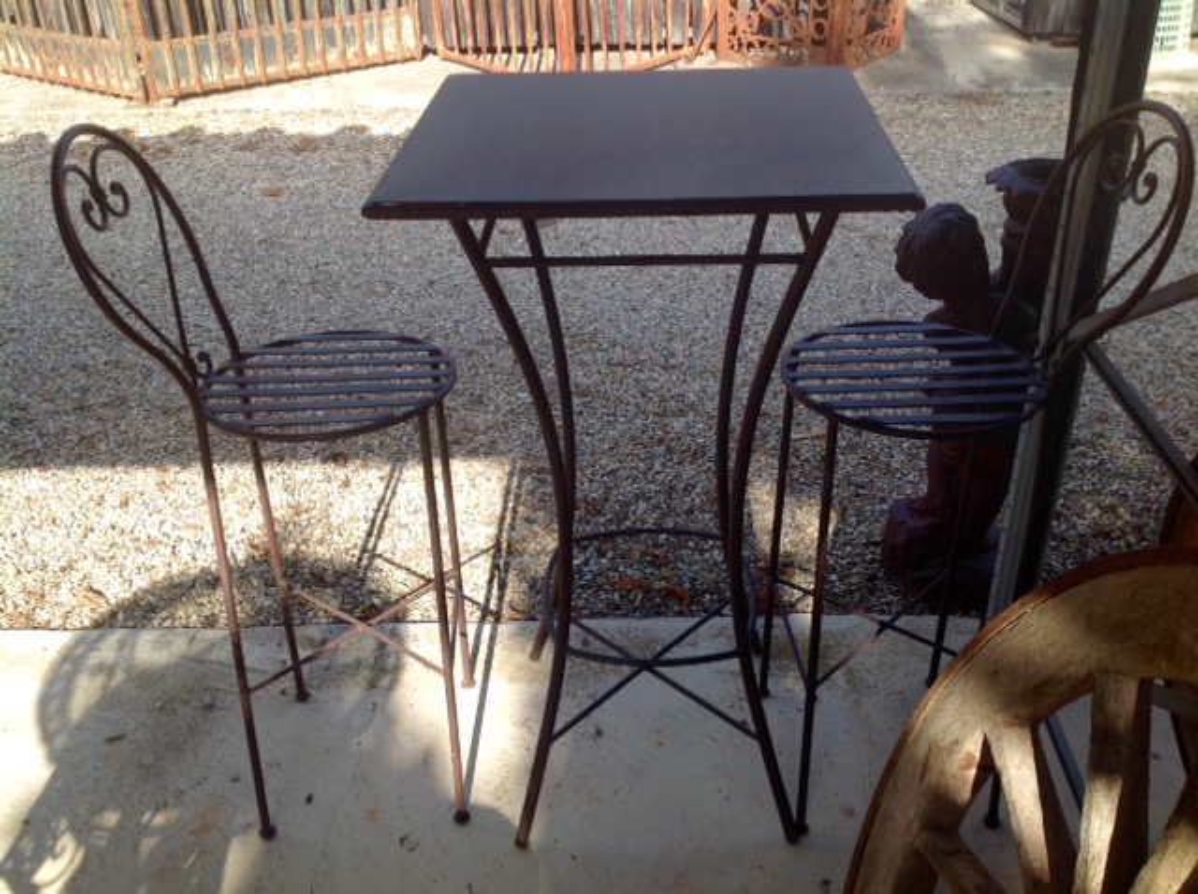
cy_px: 447
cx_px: 599
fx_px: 1209
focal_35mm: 35
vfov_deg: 40.6
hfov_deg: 52.7
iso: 50
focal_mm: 4.28
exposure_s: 1/560
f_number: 2.4
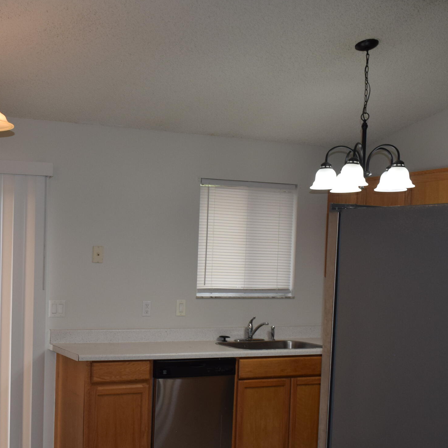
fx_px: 688
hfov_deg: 35.0
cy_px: 290
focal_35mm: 47
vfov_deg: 35.8
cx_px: 95
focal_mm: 18
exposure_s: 1/125
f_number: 5.6
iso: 500
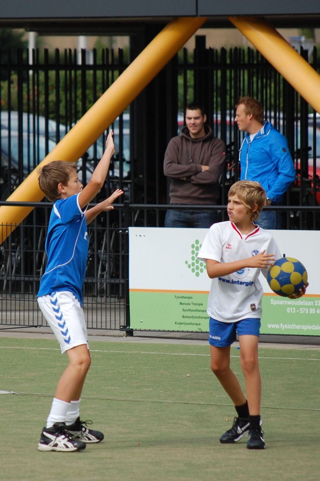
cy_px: 240
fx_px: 3810
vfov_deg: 7.2
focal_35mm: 285
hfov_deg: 4.8
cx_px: 160
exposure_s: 1/1000
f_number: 5.6
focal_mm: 190
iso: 400
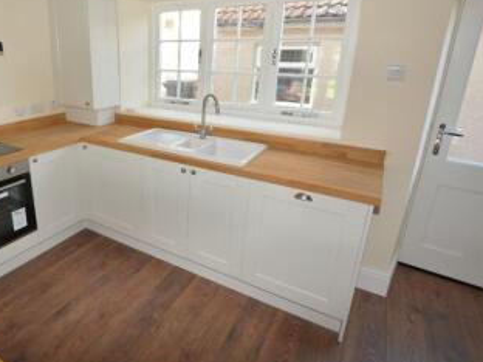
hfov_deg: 73.3
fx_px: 307
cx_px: 149
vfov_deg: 60.6
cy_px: 148
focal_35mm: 22
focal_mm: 10
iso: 200
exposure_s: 1/60
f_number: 4
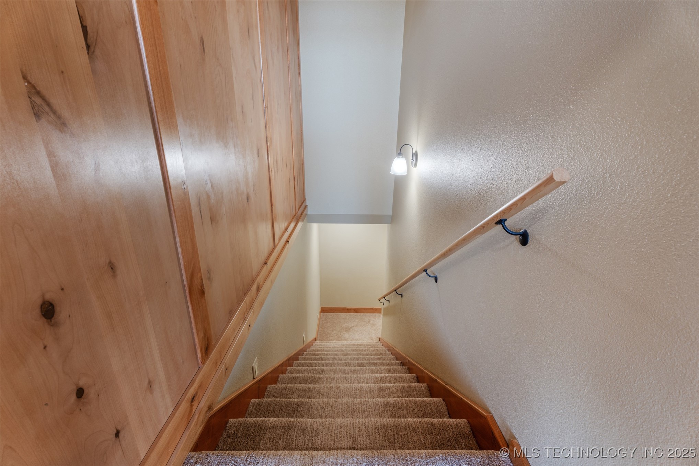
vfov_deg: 73.7
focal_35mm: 16
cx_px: 350
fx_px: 311
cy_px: 233
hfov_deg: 96.7
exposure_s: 1/1.25
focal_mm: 16
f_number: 9
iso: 250
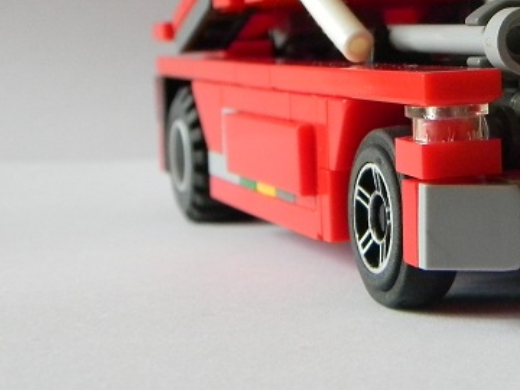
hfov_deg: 21.1
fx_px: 1367
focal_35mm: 91
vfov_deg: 16.1
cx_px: 467
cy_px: 75
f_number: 3.8
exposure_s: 1/24
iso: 400
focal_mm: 7.3
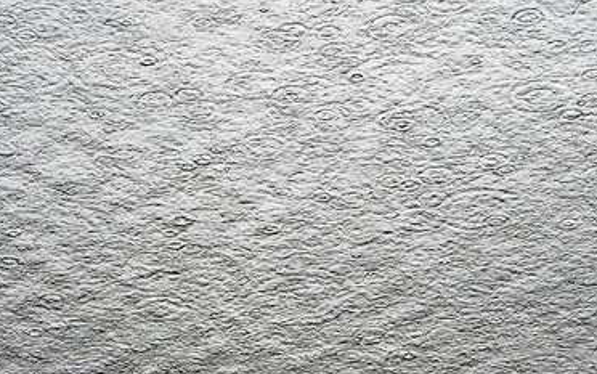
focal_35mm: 230
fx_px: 3744
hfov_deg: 9.1
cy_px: 213
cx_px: 327
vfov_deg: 5.7
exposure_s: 1/200
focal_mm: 200
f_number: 13
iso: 400
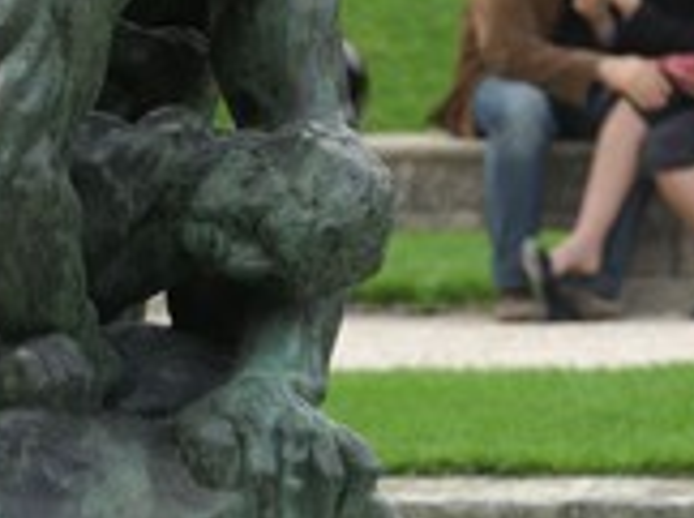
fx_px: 10510
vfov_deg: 2.8
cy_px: 133
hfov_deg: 3.8
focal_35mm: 525
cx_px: 150
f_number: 4.8
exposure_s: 1/100
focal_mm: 140
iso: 100
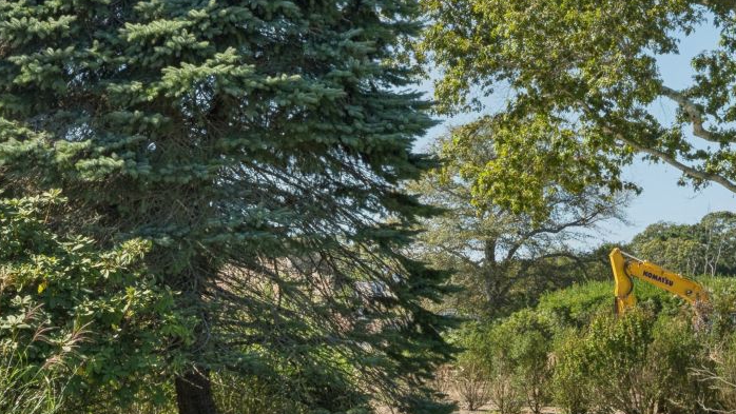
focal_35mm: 108
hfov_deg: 19.7
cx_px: 253
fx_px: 2108
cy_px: 367
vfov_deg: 11.2
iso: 125
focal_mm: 24
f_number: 8
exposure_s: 1/250
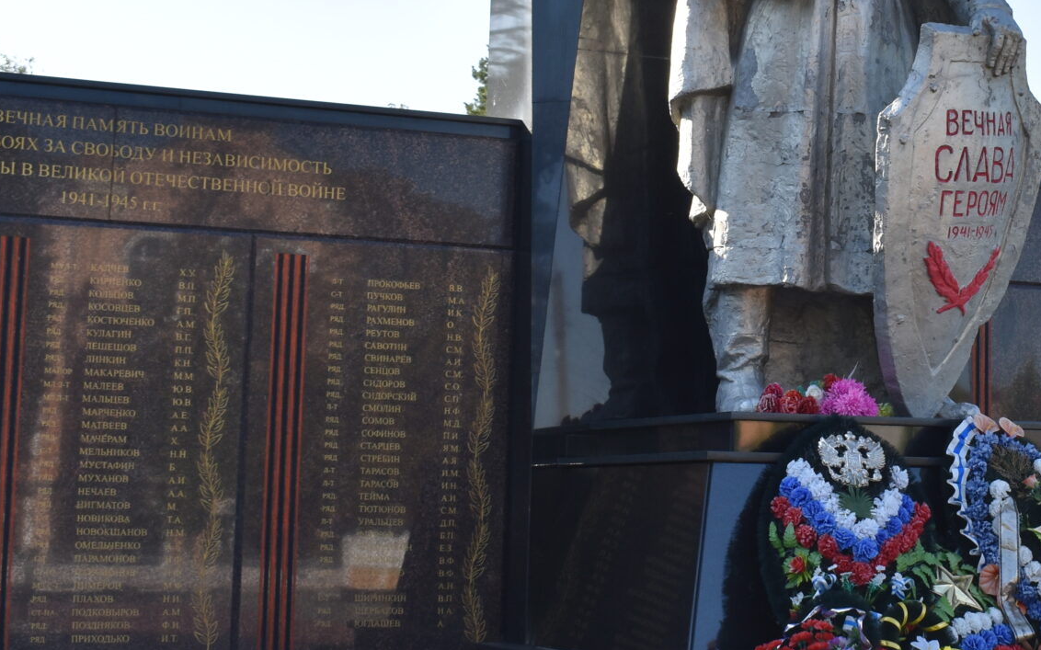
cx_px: 869
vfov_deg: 15.7
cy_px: 202
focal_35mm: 83
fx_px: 2354
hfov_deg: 24.4
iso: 100
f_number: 6.3
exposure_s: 1/200
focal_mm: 24
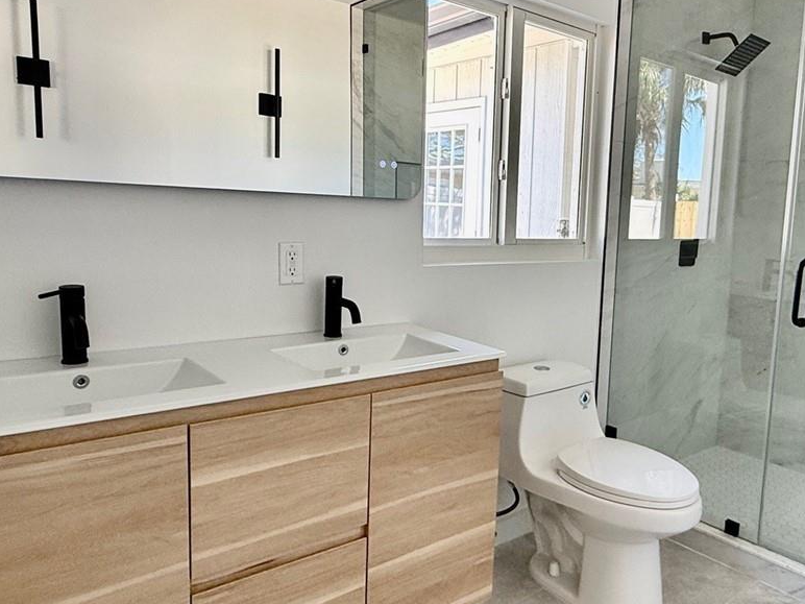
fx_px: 674
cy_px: 295
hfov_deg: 60.3
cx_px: 532
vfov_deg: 48.2
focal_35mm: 29
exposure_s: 1/99
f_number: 2.2
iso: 125
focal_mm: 2.22
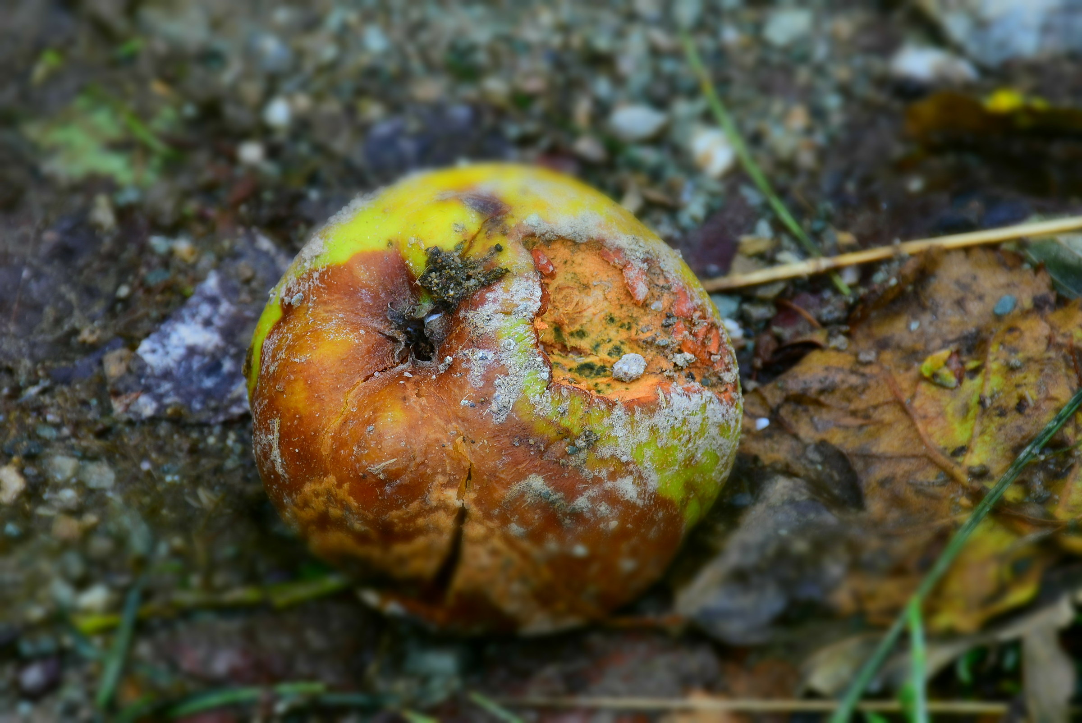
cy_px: 362
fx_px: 6316
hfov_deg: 9.8
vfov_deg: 6.6
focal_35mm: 210
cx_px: 541
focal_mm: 140
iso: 320
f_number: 10
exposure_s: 1/60
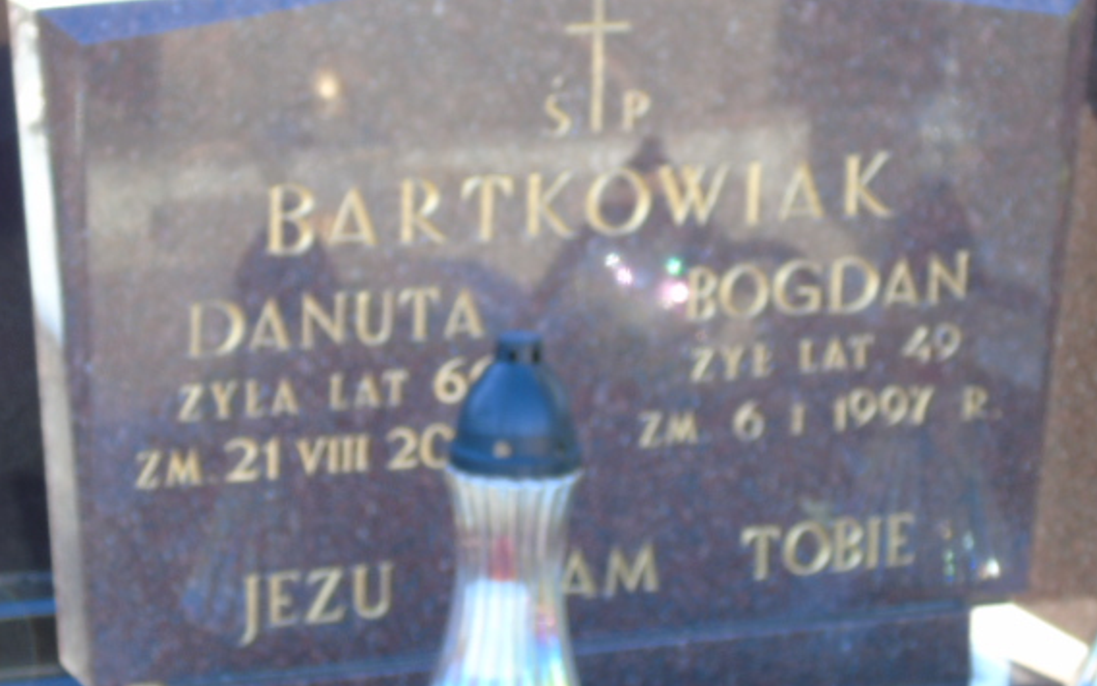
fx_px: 3857
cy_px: 365
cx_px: 581
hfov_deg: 16.2
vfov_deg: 10.2
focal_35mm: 129
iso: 80
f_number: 4.4
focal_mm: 19
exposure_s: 1/40
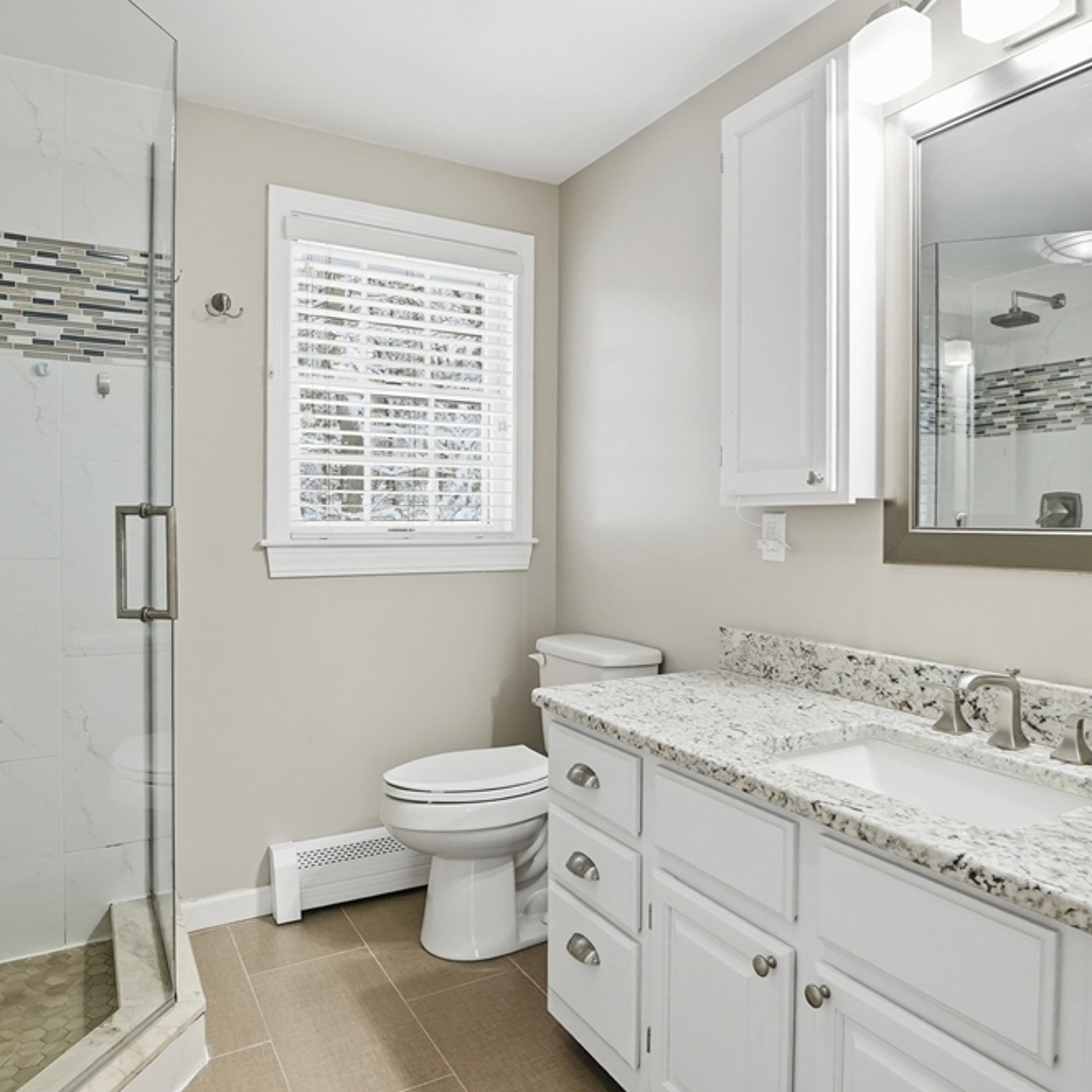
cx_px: 594
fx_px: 773
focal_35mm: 22
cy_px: 539
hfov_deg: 70.3
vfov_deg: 70.5
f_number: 7.1
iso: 800
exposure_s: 1/800
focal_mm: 11
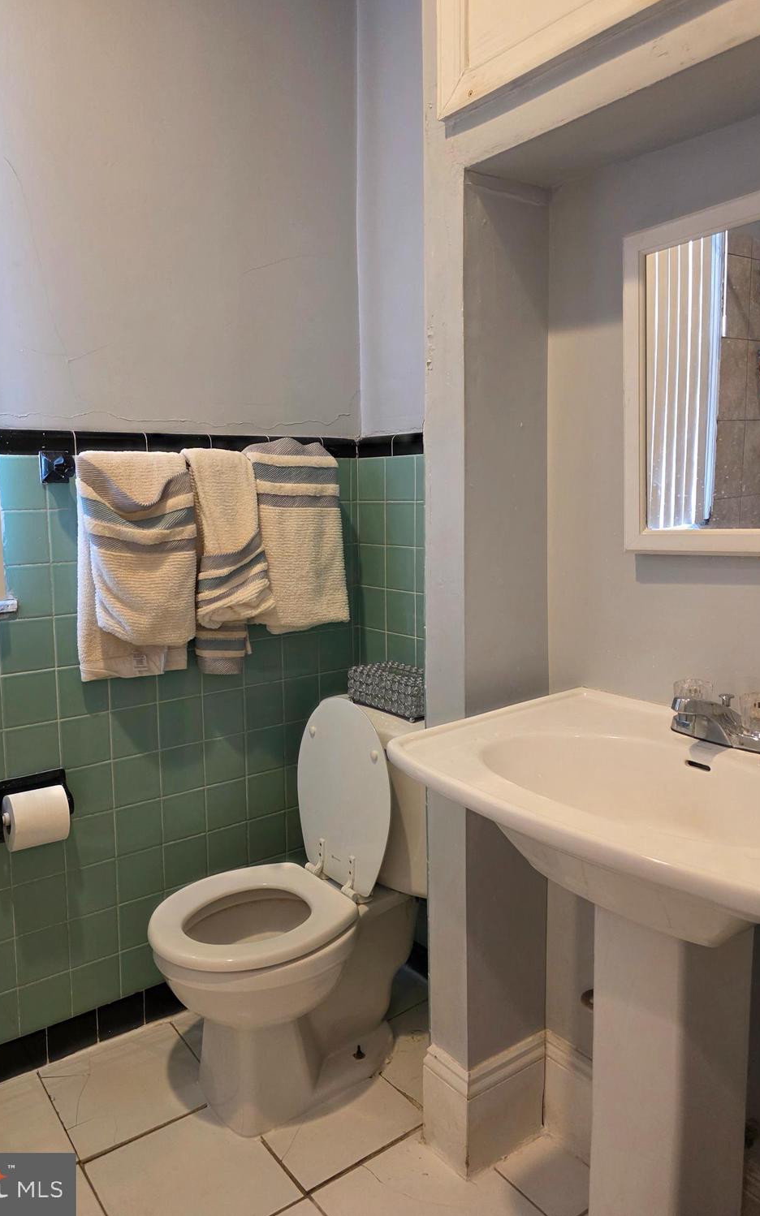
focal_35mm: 25
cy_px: 596
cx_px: 341
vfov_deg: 72.5
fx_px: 829
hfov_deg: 49.2
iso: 500
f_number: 1.7
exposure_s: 1/120
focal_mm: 6.3
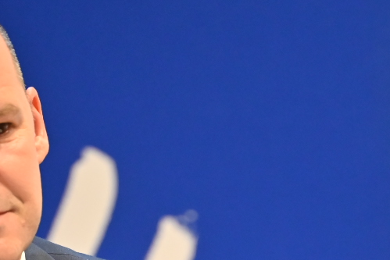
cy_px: 359
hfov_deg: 3.5
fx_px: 6328
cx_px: 145
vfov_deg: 2.4
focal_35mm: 584
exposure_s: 1/200
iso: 2200
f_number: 2.8
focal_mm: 180
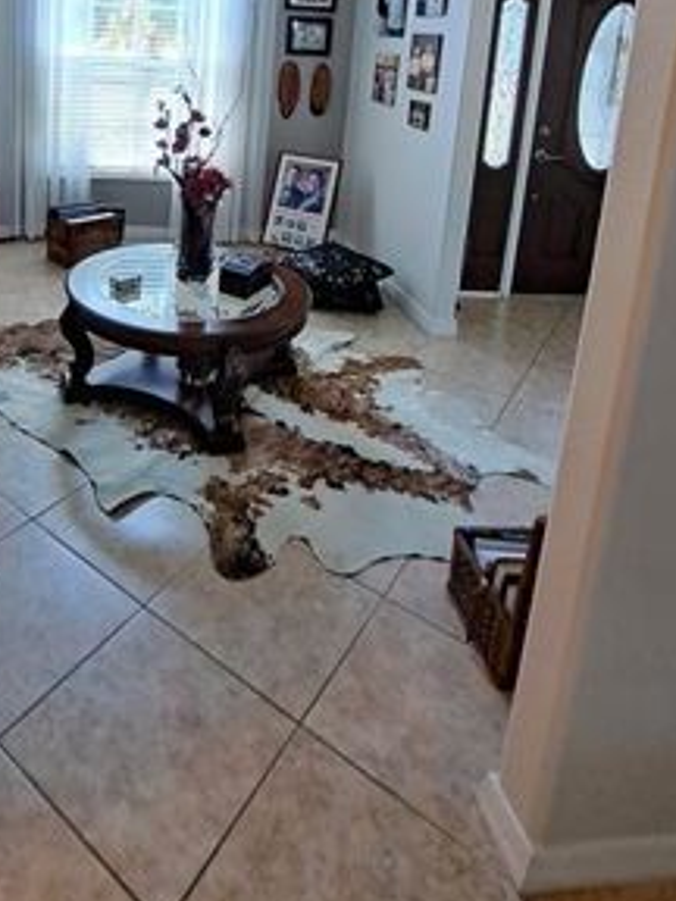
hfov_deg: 54.3
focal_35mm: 24
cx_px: 174
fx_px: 625
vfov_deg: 63.8
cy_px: 150
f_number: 2.2
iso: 80
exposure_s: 1/50
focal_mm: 1.74
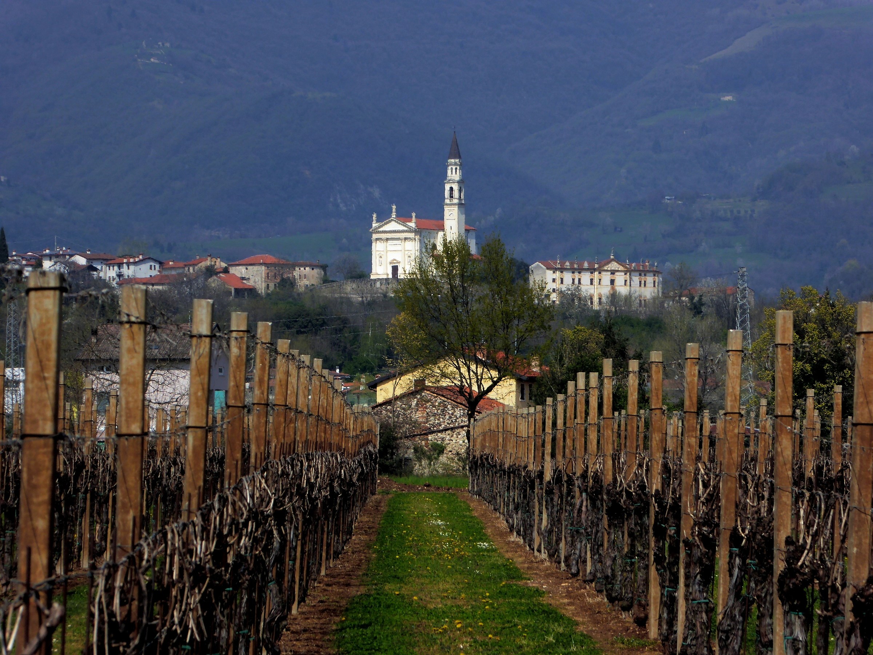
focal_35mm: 257
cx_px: 436
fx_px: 6481
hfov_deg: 7.7
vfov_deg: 5.8
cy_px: 328
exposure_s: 1/400
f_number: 5.6
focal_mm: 41.4
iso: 100
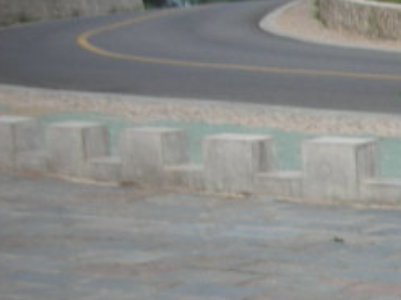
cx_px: 810
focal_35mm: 145
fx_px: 1679
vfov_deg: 10.2
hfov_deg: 12.1
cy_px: 245
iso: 50
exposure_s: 1/29.3
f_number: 3
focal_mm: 5.8
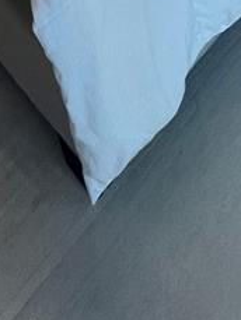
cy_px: -503
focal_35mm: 68
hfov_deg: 21.3
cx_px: 199
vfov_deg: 14.0
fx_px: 631
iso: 100
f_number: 1.8
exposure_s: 1/122
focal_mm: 1.57
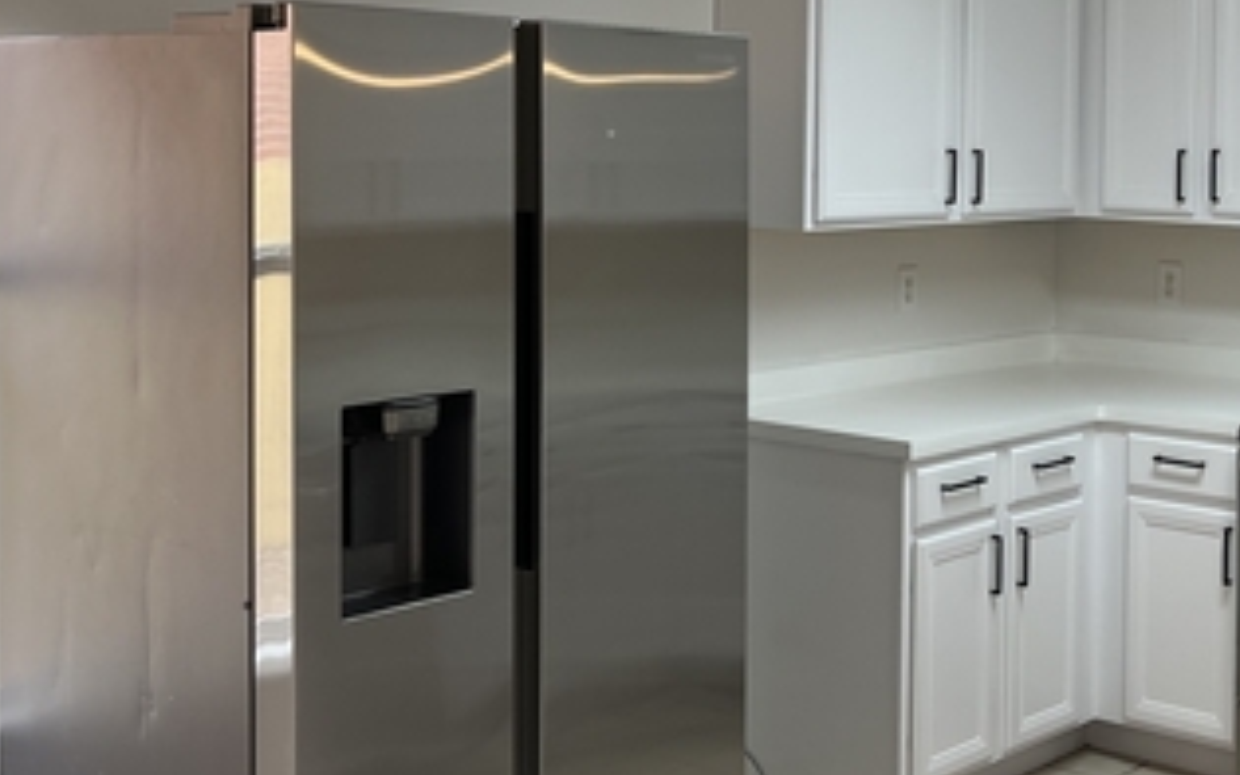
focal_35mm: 56
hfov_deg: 34.8
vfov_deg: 22.8
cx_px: 1039
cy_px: 157
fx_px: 1893
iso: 100
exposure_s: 1/121
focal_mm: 5.7
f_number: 1.5
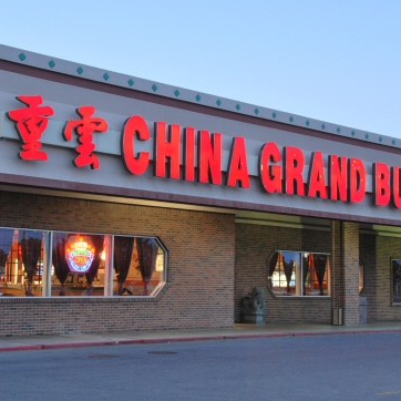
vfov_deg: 27.7
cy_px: 202
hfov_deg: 27.7
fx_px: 813
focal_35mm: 62
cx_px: 193
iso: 400
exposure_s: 1/5
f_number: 11
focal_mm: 32
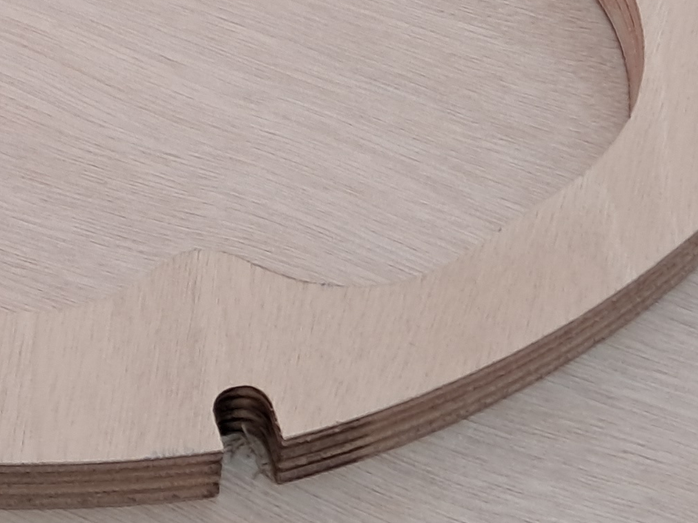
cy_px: -511
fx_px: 2198
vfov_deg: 12.1
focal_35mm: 109
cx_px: -110
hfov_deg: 17.3
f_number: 1.8
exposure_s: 1/50
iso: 80
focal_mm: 4
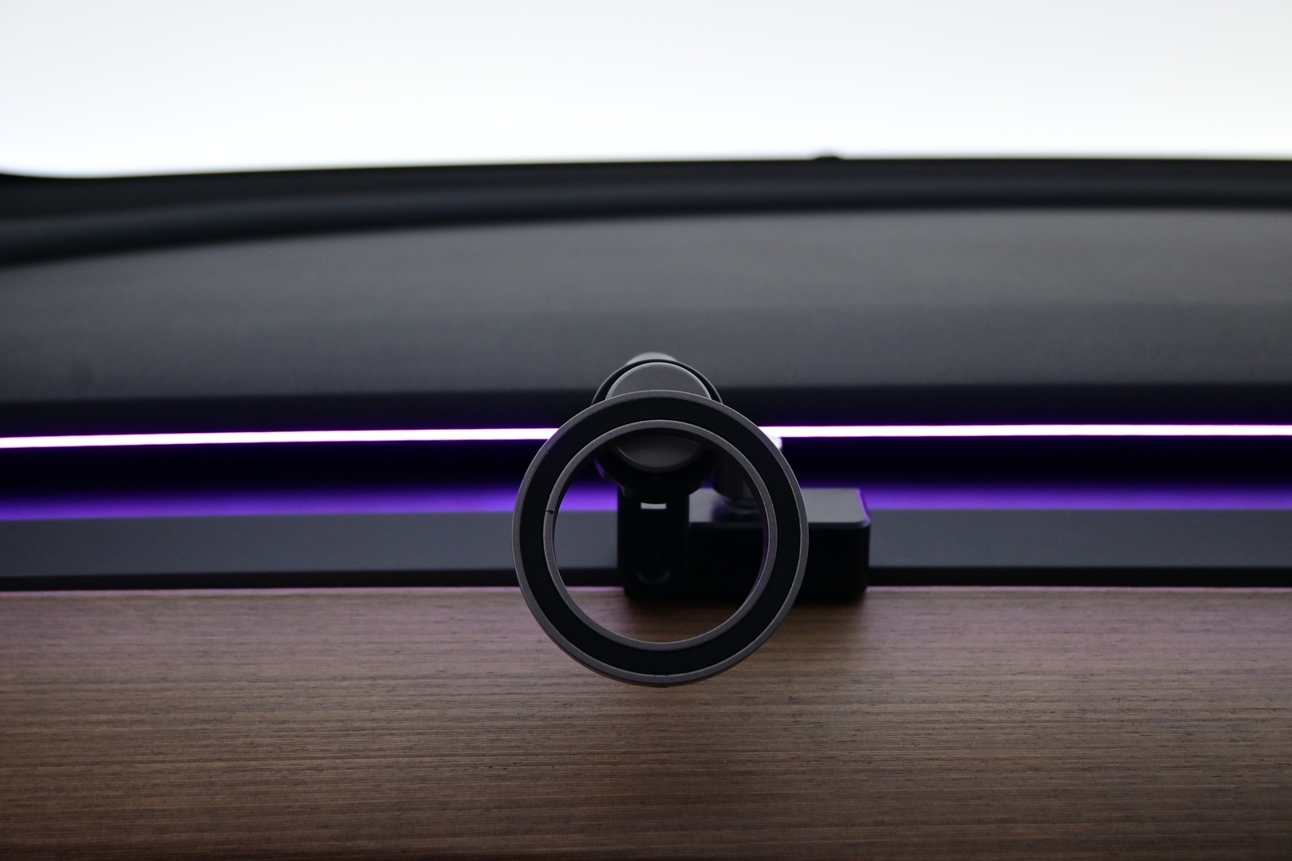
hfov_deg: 47.2
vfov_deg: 32.4
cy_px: 430
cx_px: 646
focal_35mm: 41
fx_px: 1480
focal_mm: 27.5
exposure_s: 1/40
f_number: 4.5
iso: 720
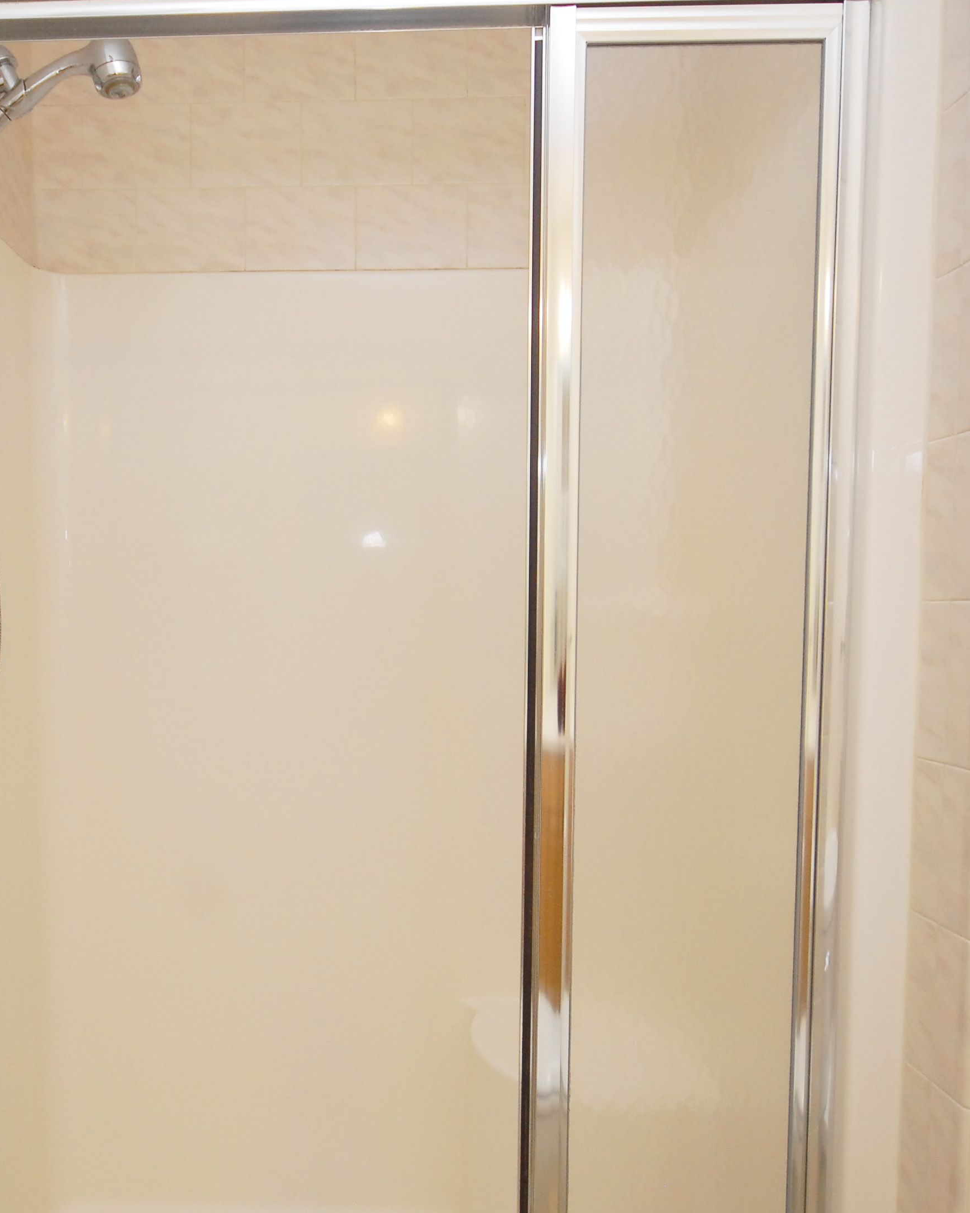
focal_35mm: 25
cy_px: 672
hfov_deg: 56.0
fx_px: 897
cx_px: 353
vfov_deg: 67.9
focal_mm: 10
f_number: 5
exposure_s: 1/60
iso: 400
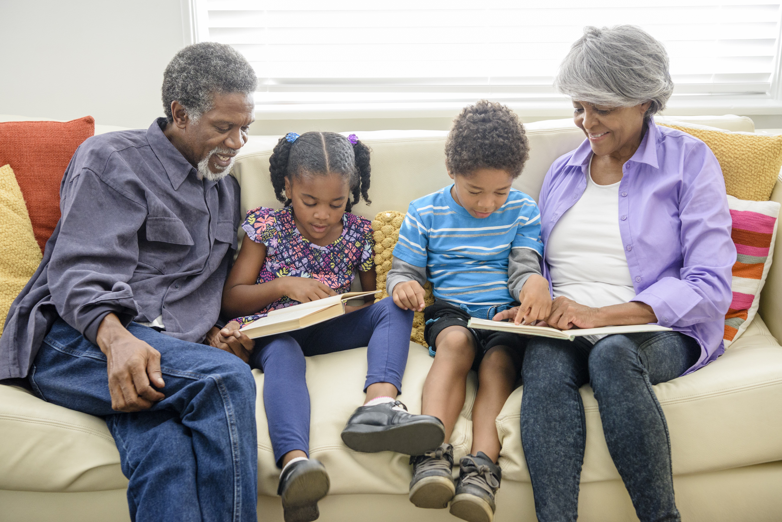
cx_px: 391
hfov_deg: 39.6
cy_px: 261
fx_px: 1086
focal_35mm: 50
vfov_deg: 27.0
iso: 1250
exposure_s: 1/100
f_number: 5
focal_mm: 50
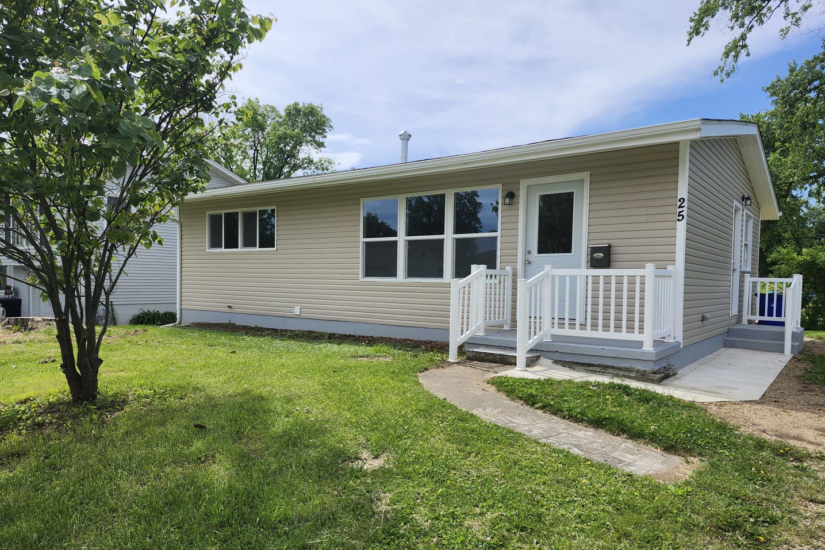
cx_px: 412
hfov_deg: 73.7
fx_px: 550
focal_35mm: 24
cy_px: 306
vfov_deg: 53.0
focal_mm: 5.54
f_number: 1.8
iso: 25
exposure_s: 1/2180
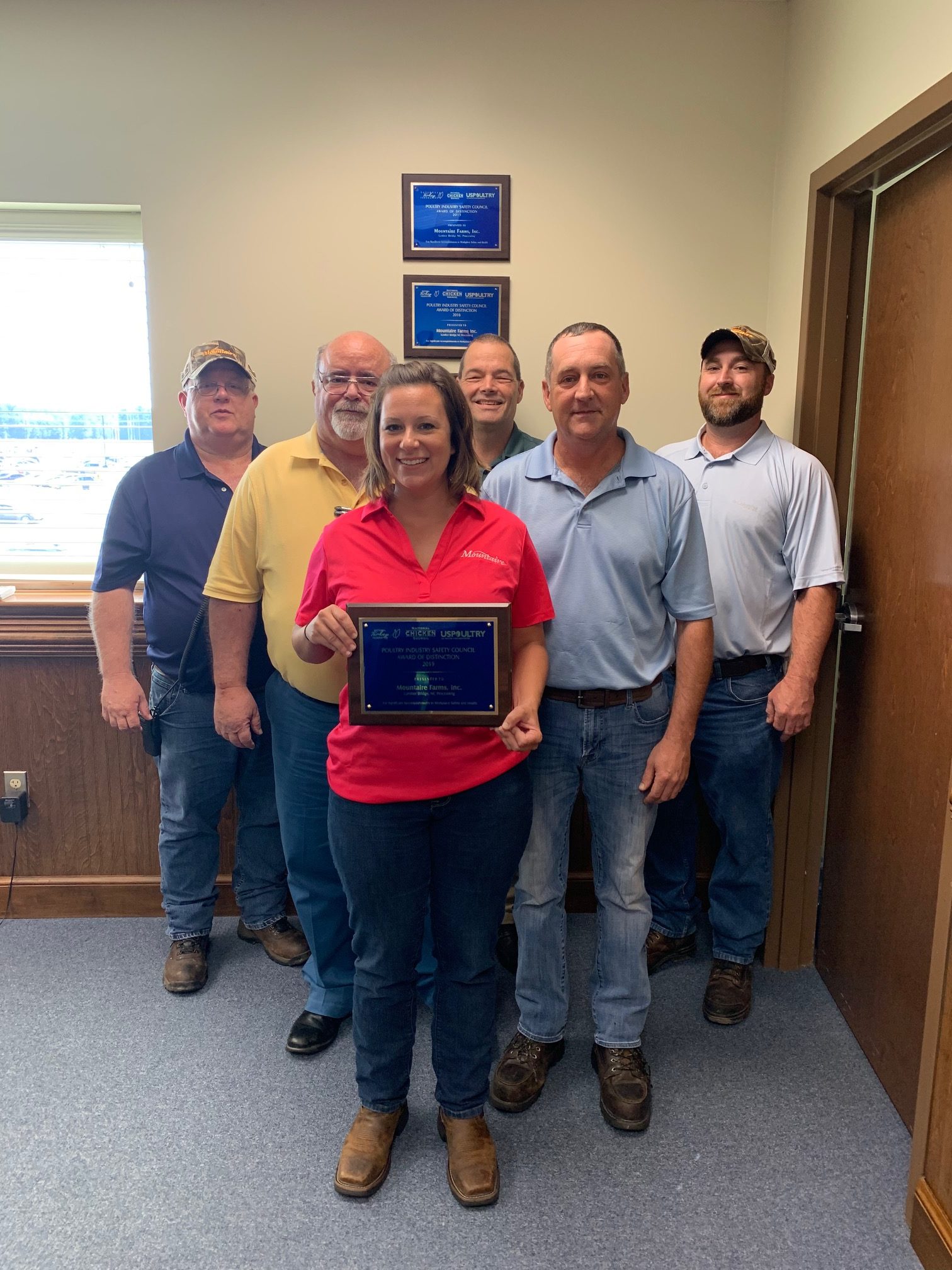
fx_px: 953
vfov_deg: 67.3
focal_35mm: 26
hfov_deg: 53.1
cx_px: 476
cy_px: 635
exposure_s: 1/60
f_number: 1.8
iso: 100
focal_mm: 4.25
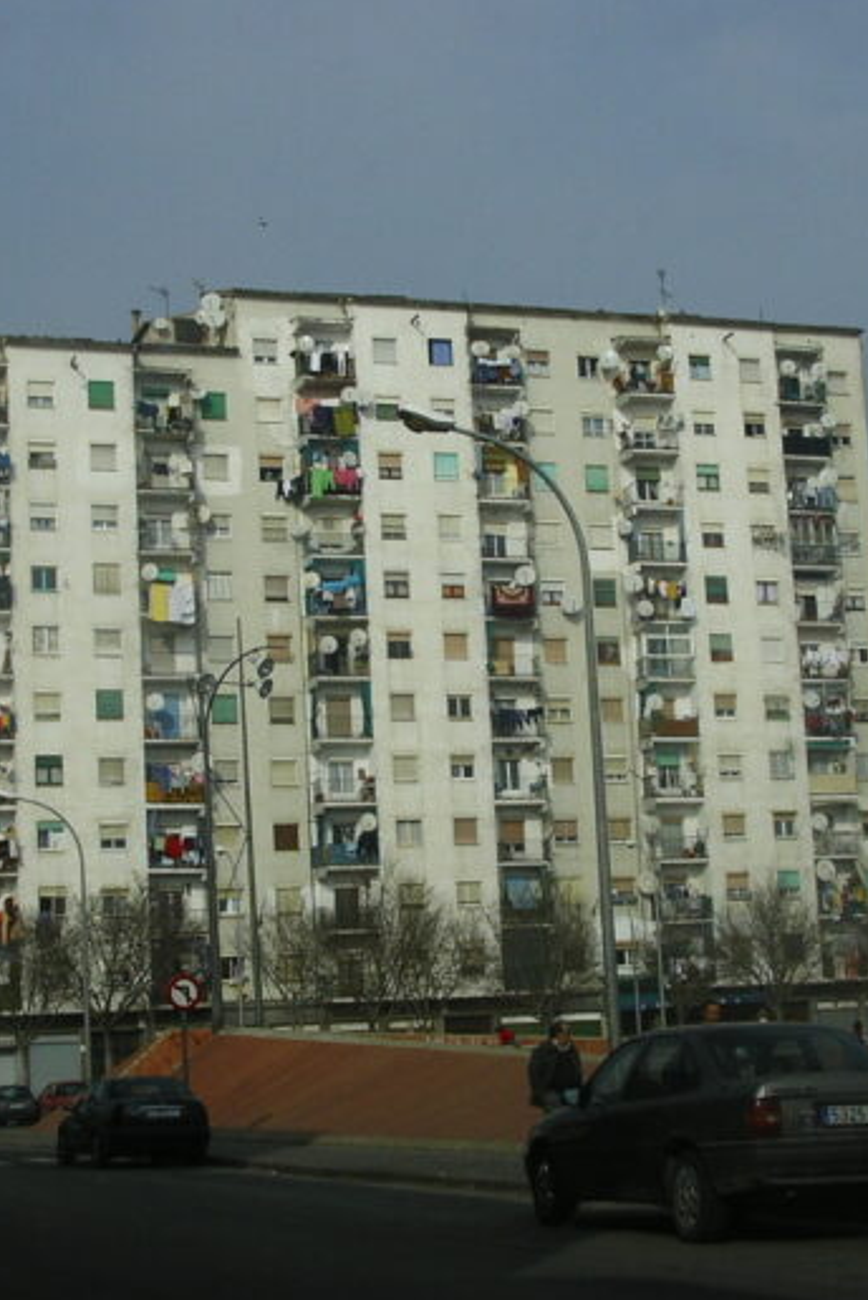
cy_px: 654
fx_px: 2384
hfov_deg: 20.6
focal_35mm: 66
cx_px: 363
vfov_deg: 30.5
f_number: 4.4
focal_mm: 7.2
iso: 50
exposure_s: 1/1250
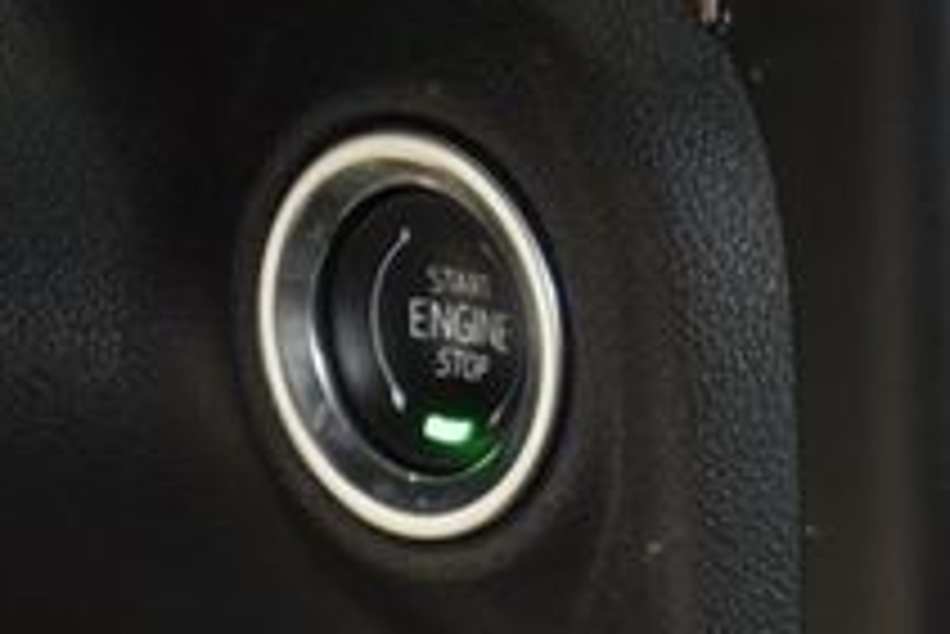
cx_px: 1382
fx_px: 6615
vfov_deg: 5.5
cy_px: 911
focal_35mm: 251
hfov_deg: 8.1
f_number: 5.6
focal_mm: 55
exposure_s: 1/20
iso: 2200
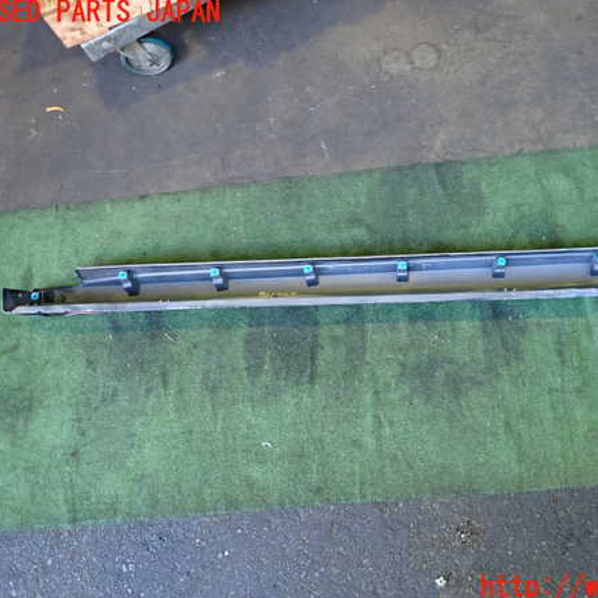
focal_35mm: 30
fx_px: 586
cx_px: 380
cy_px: 300
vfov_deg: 54.0
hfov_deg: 53.3
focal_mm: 4.5
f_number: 2
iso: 250
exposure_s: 1/30
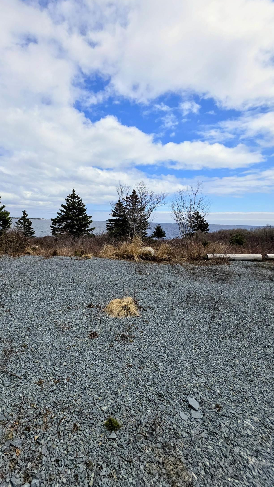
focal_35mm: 15
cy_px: 230
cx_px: 97
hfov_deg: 69.0
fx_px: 194
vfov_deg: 102.9
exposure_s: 1/1641
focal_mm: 2.2
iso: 20
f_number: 1.9
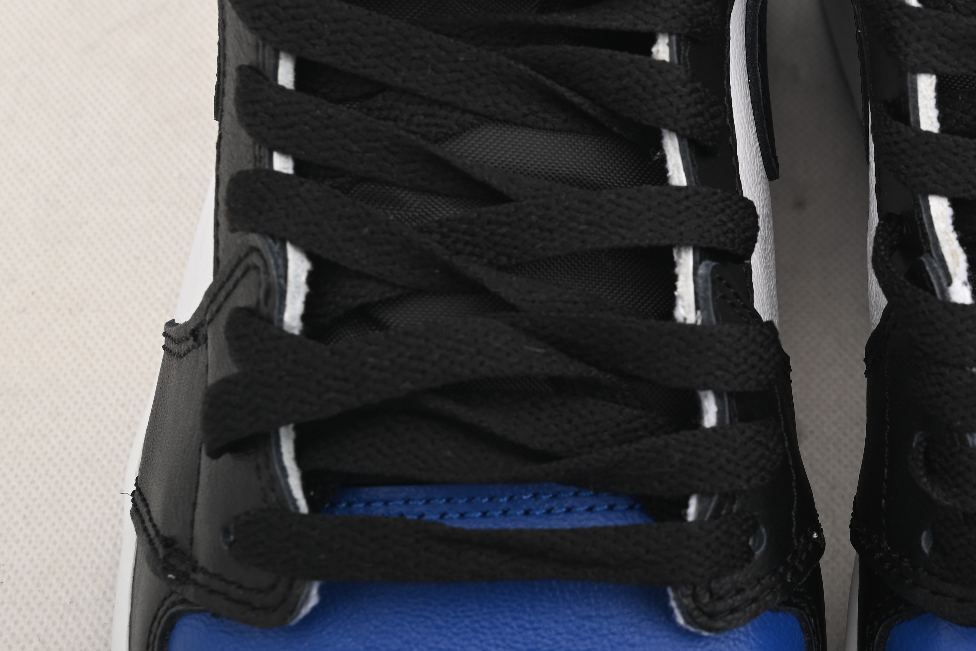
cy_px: 190
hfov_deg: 26.5
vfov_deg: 18.4
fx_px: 2007
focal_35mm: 74
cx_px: 867
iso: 100
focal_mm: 40
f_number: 11
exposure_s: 1/200
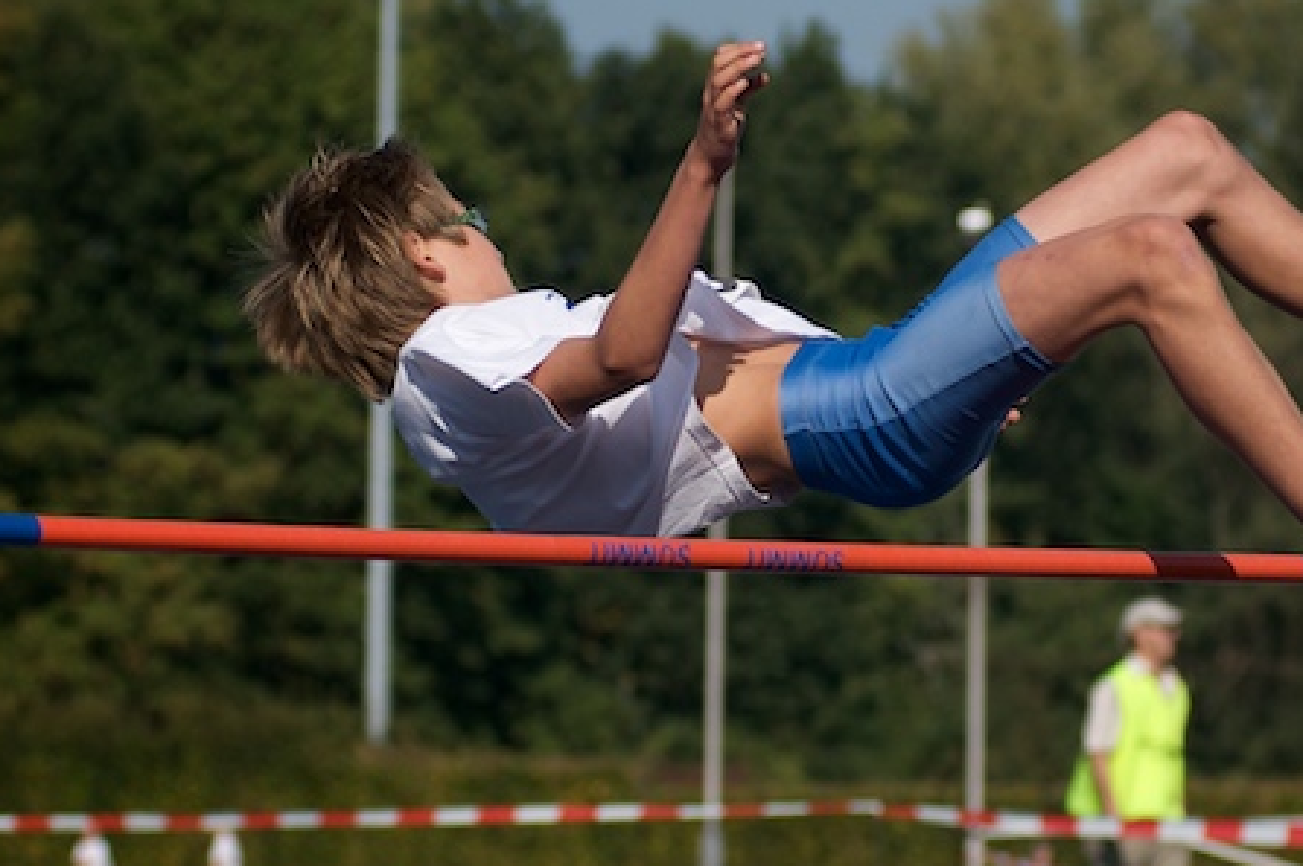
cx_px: 901
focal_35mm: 172
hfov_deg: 11.9
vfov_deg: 8.0
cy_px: 557
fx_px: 6219
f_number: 3.5
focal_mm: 80
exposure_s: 1/5000
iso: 200
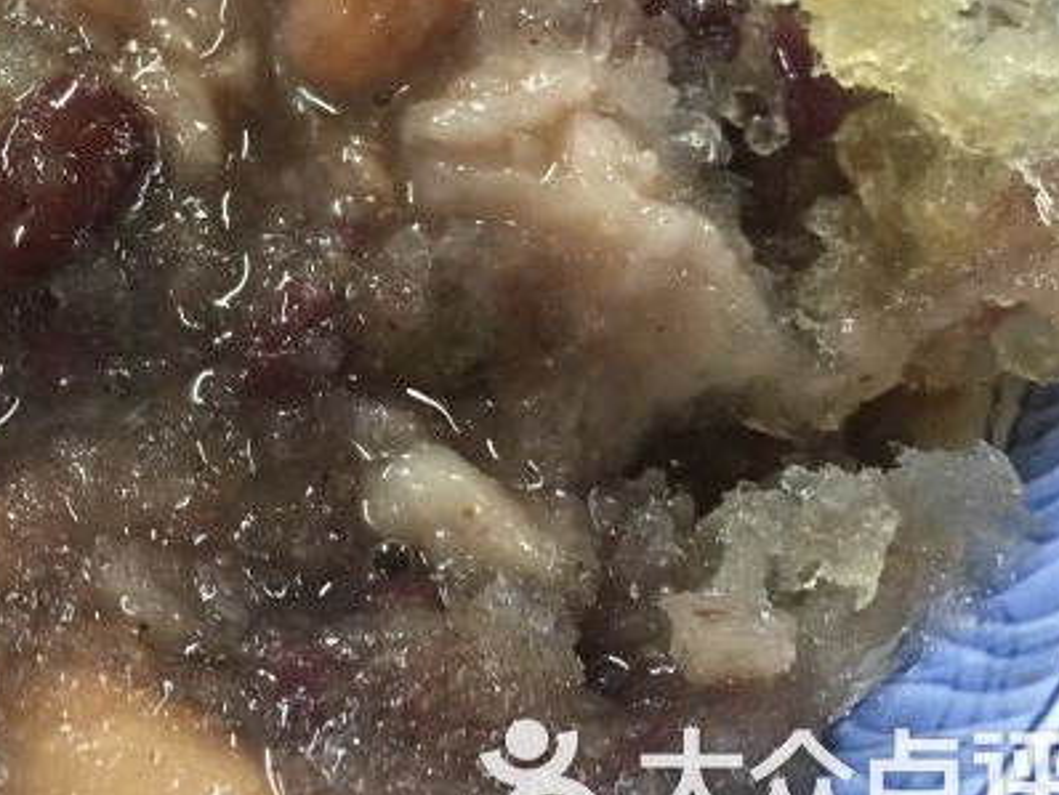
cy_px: 222
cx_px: 216
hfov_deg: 36.2
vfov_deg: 28.3
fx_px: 1561
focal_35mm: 51
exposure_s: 1/17
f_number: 2.2
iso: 250
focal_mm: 4.15
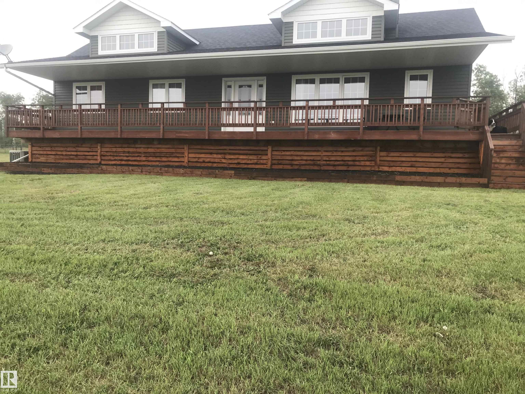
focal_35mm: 28
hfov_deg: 63.4
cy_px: 197
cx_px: 262
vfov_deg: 49.7
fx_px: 425
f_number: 1.8
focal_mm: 3.99
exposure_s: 1/120
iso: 25
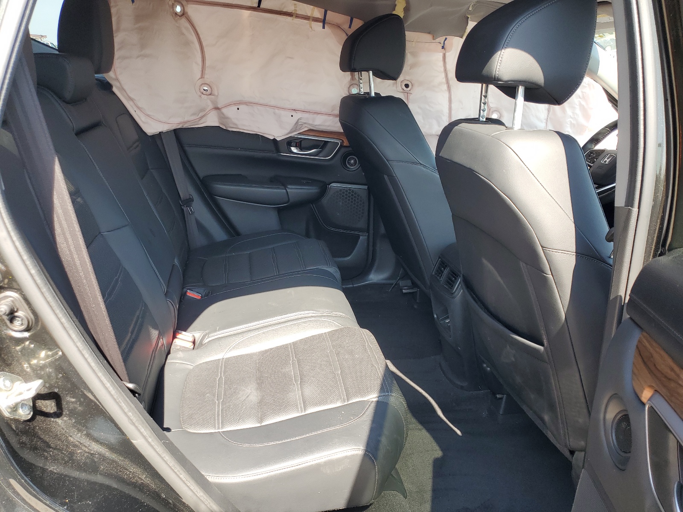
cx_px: 342
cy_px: 256
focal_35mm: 26
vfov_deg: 53.1
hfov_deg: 67.3
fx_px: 513
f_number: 1.5
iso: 50
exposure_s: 1/185
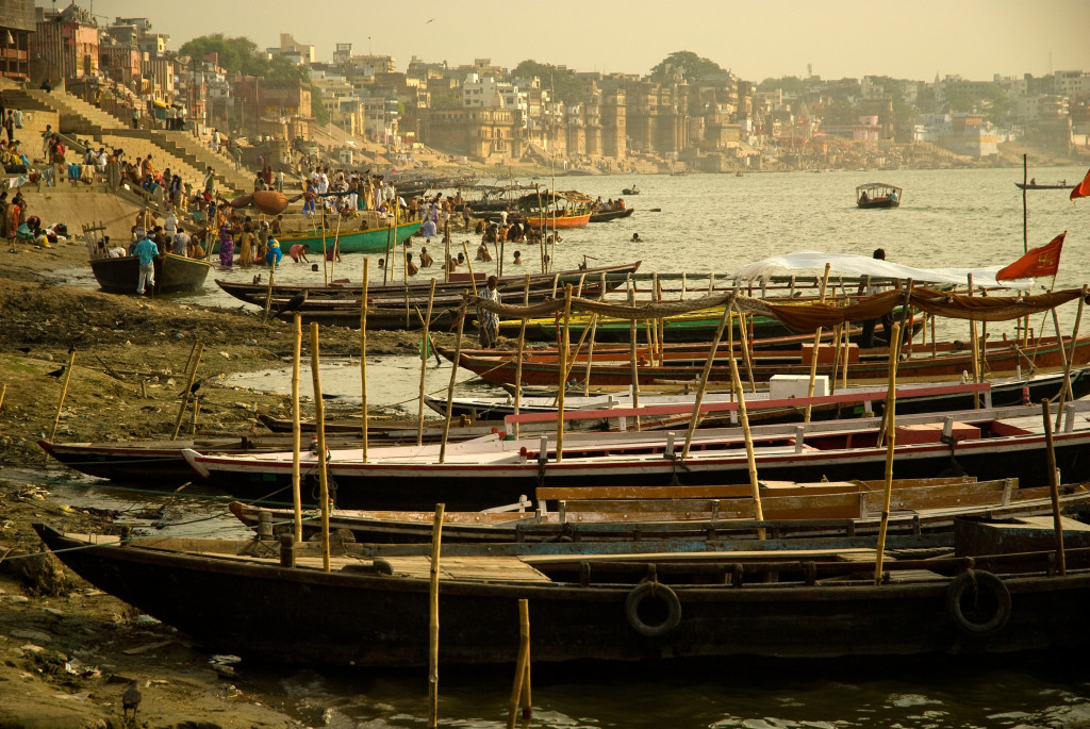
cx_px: 545
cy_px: 364
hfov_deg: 19.4
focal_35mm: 105
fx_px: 3182
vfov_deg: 13.1
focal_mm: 70
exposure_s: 1/250
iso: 100
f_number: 4.5
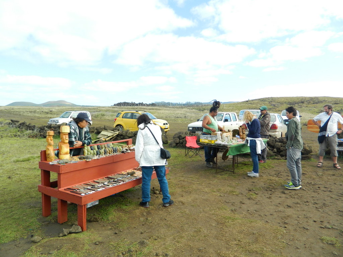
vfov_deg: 54.9
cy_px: 128
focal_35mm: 25
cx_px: 172
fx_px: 248
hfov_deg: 69.4
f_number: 3.1
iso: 80
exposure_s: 1/400
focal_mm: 4.5
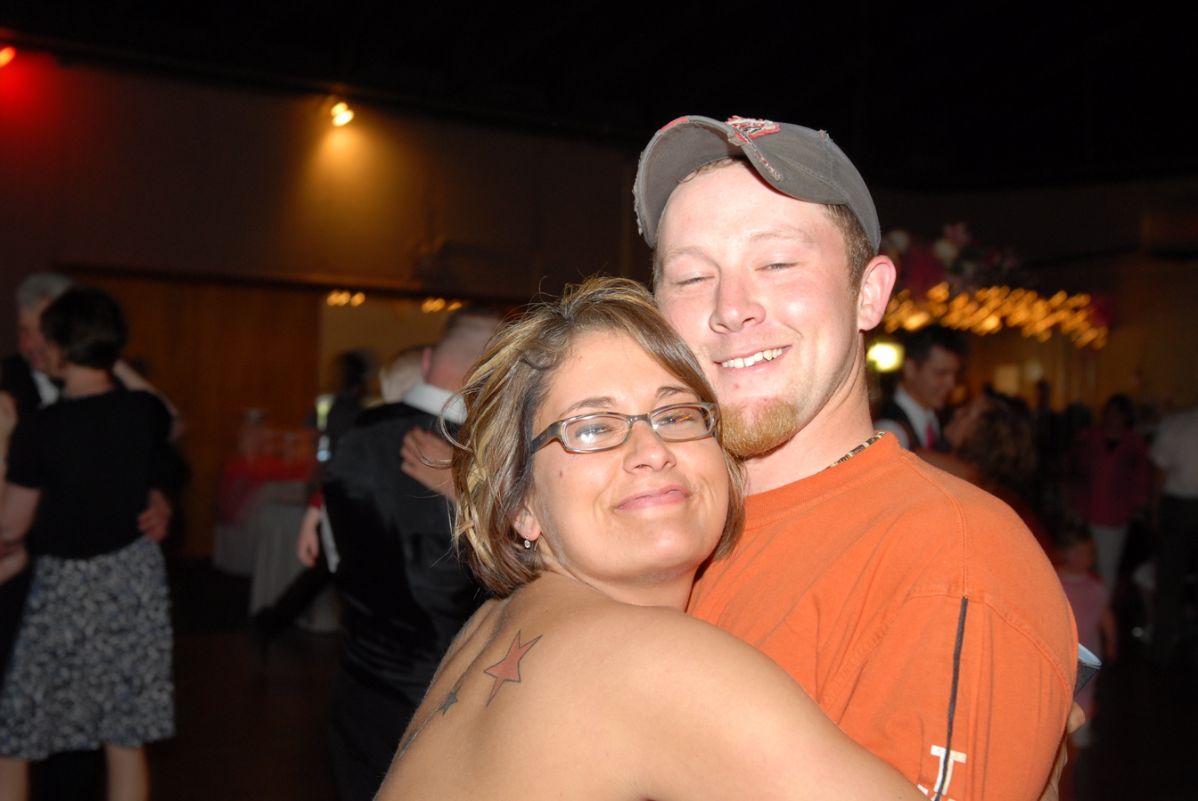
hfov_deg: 36.8
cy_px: 400
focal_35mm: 54
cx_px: 599
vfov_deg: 25.1
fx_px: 1799
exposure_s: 1/13
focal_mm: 36
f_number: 4.5
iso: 250
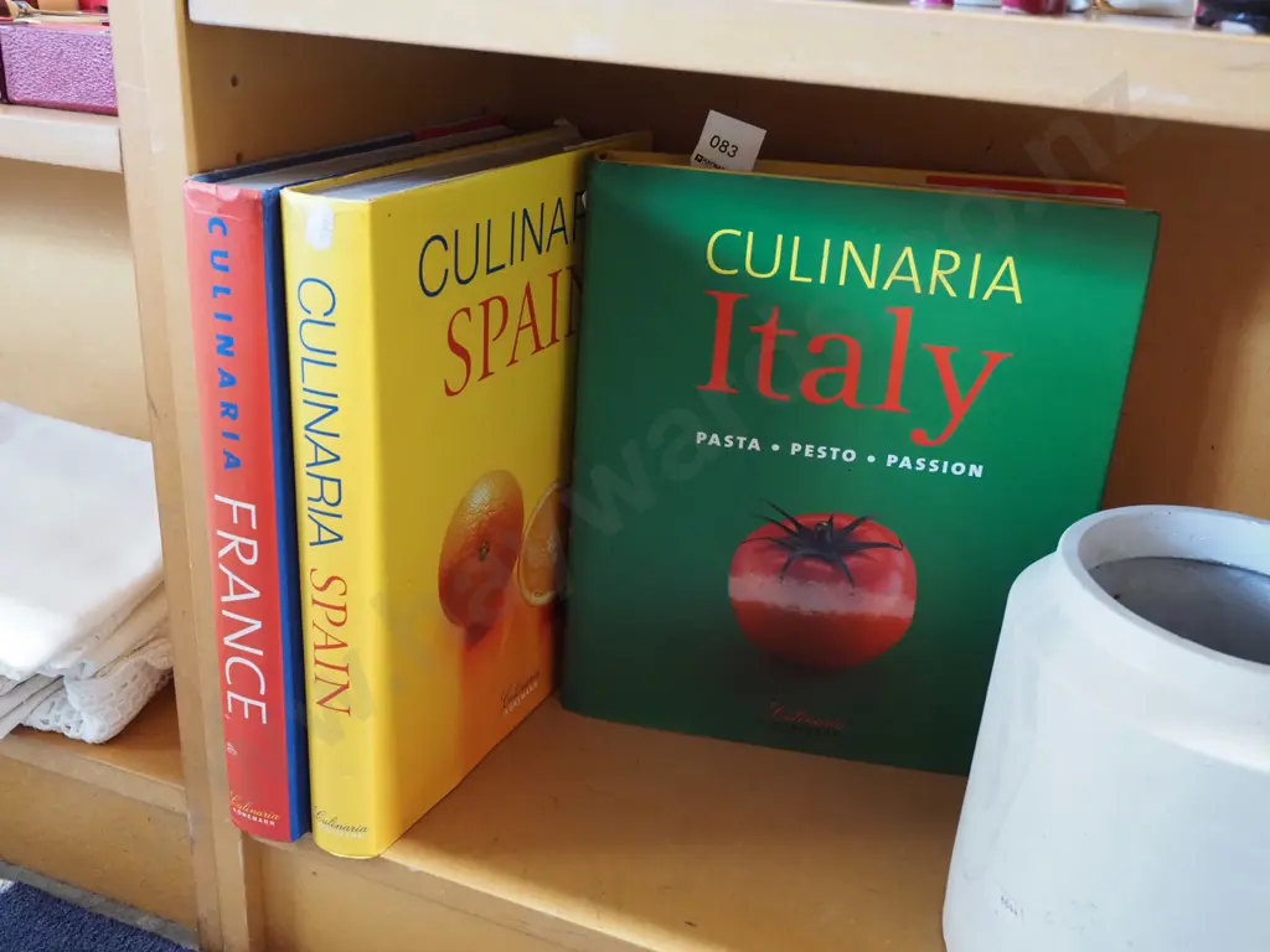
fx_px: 1247
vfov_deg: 41.8
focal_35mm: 34
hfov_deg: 54.0
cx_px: 635
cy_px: 476
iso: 2500
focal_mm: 17
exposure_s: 1/15
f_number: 5.6
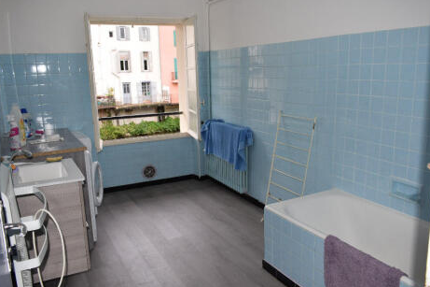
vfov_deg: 42.3
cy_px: 145
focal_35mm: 31
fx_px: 370
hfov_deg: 60.3
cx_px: 215
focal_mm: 20
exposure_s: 1/125
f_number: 5.6
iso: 280
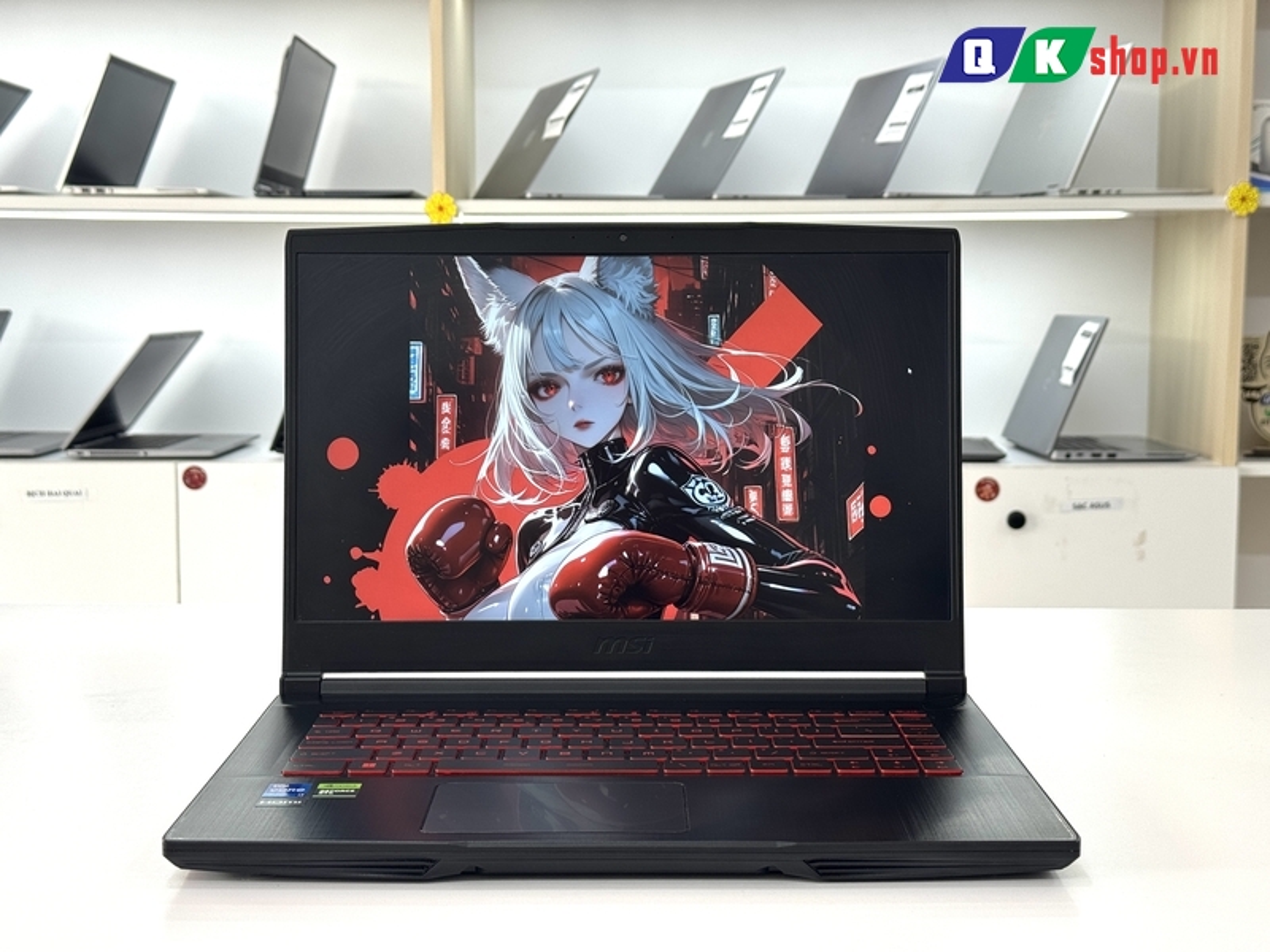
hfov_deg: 39.7
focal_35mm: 48
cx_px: 635
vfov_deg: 30.3
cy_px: 476
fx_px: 1761
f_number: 1.78
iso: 50
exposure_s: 1/121
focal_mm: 6.76
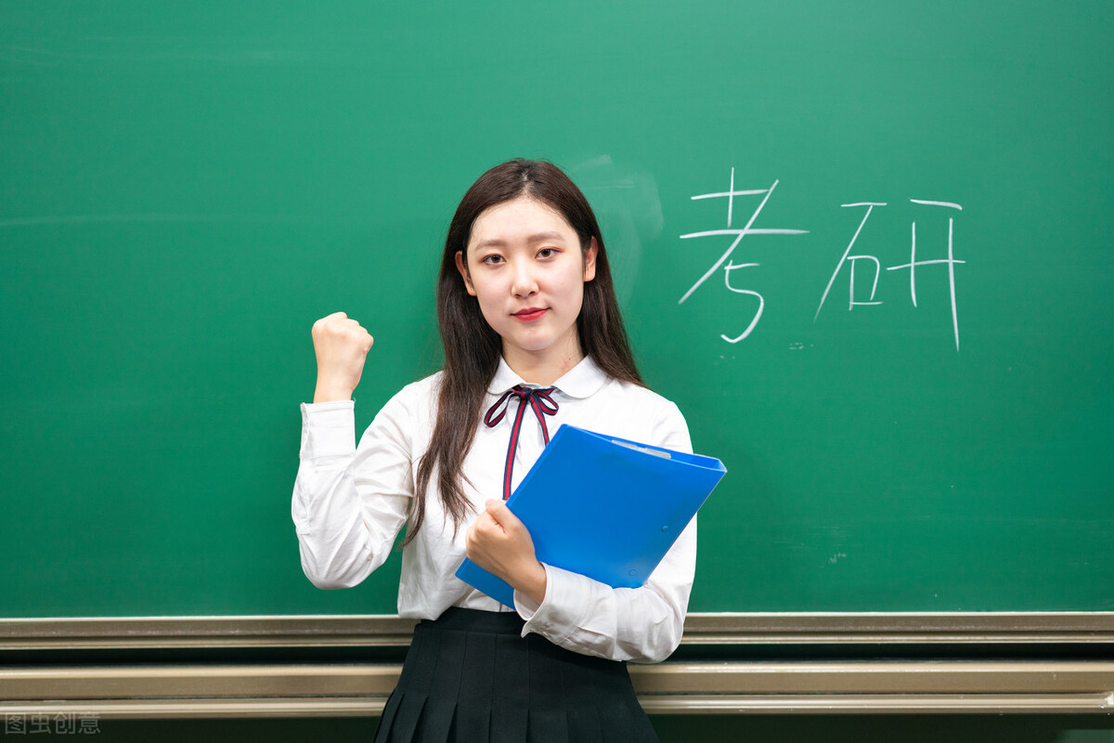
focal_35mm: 85
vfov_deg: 16.1
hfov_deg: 23.9
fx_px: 2630
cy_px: 372
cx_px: 557
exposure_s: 1/125
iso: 800
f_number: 1.6
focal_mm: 85
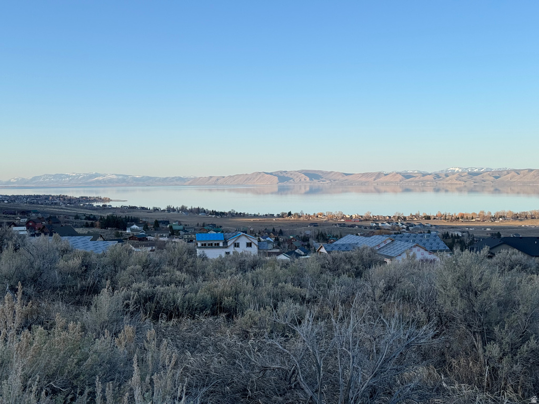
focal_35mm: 48
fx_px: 747
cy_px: 202
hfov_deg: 39.7
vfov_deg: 30.3
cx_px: 270
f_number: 1.78
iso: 64
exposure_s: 1/1770
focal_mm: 6.76
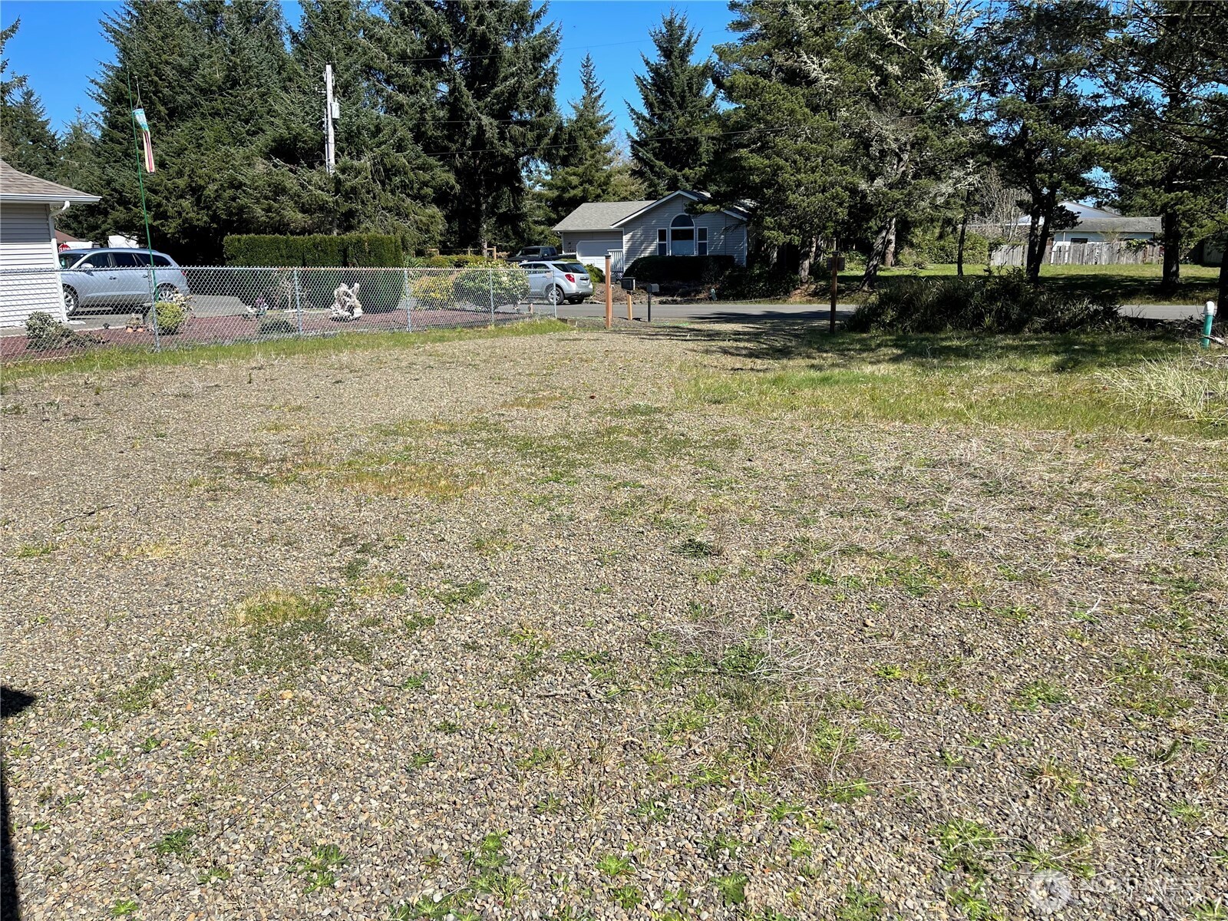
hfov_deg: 69.4
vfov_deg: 54.9
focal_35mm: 25
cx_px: 614
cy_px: 460
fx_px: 887
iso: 32
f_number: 1.6
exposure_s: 1/2488
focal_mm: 5.1
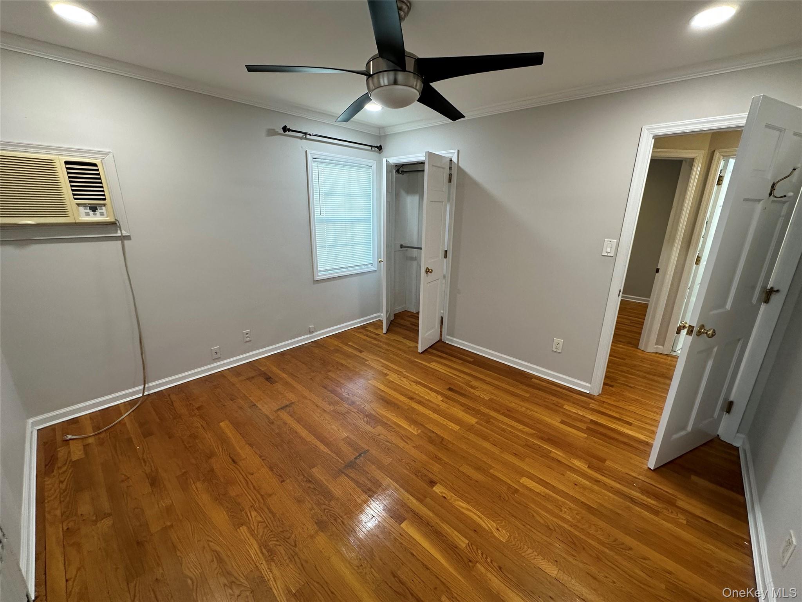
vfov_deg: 85.7
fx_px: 324
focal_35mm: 14
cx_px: 401
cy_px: 301
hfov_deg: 102.1
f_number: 2.2
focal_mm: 2.22
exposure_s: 1/120
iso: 160
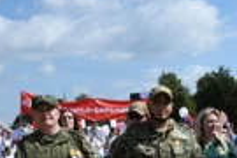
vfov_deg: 12.5
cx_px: 253
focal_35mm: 107
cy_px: 187
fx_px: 704
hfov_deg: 18.5
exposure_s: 1/5000
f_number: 5
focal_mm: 24
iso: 500
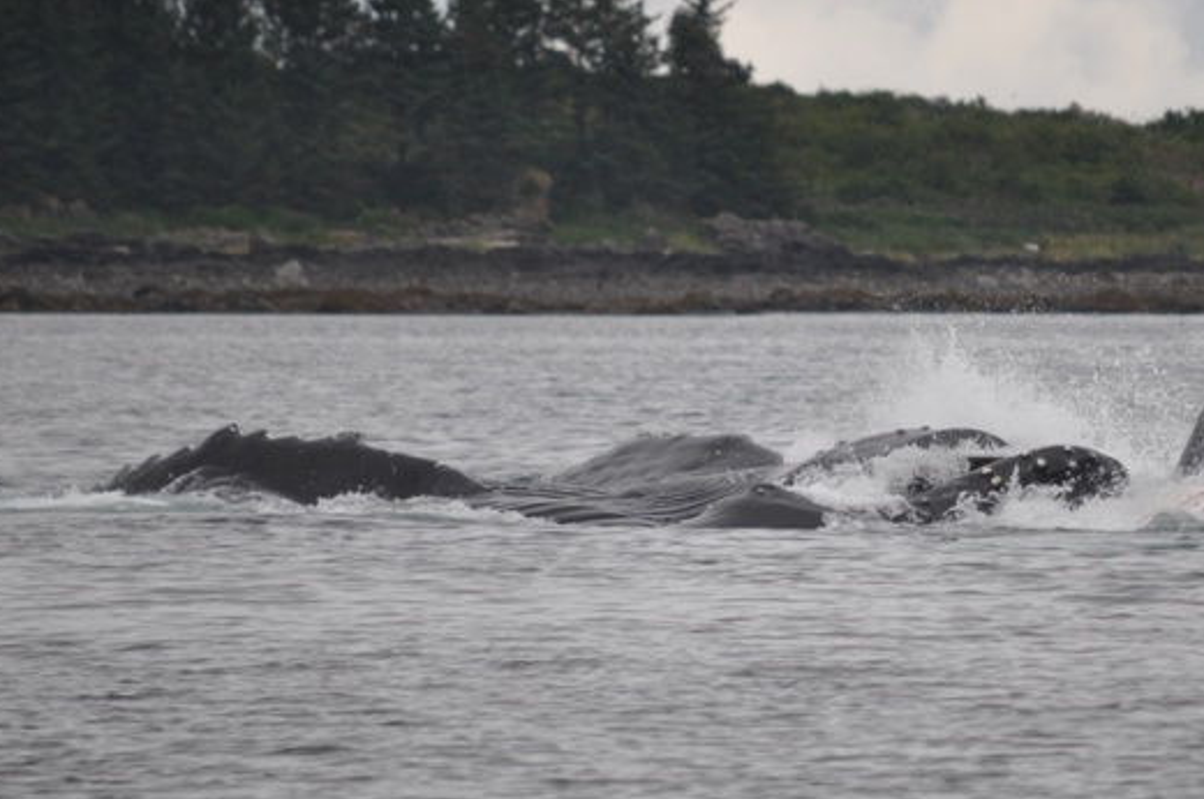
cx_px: 834
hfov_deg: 4.5
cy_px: 461
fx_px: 15398
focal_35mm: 461
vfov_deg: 3.0
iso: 400
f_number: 5.6
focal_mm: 200
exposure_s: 1/1600
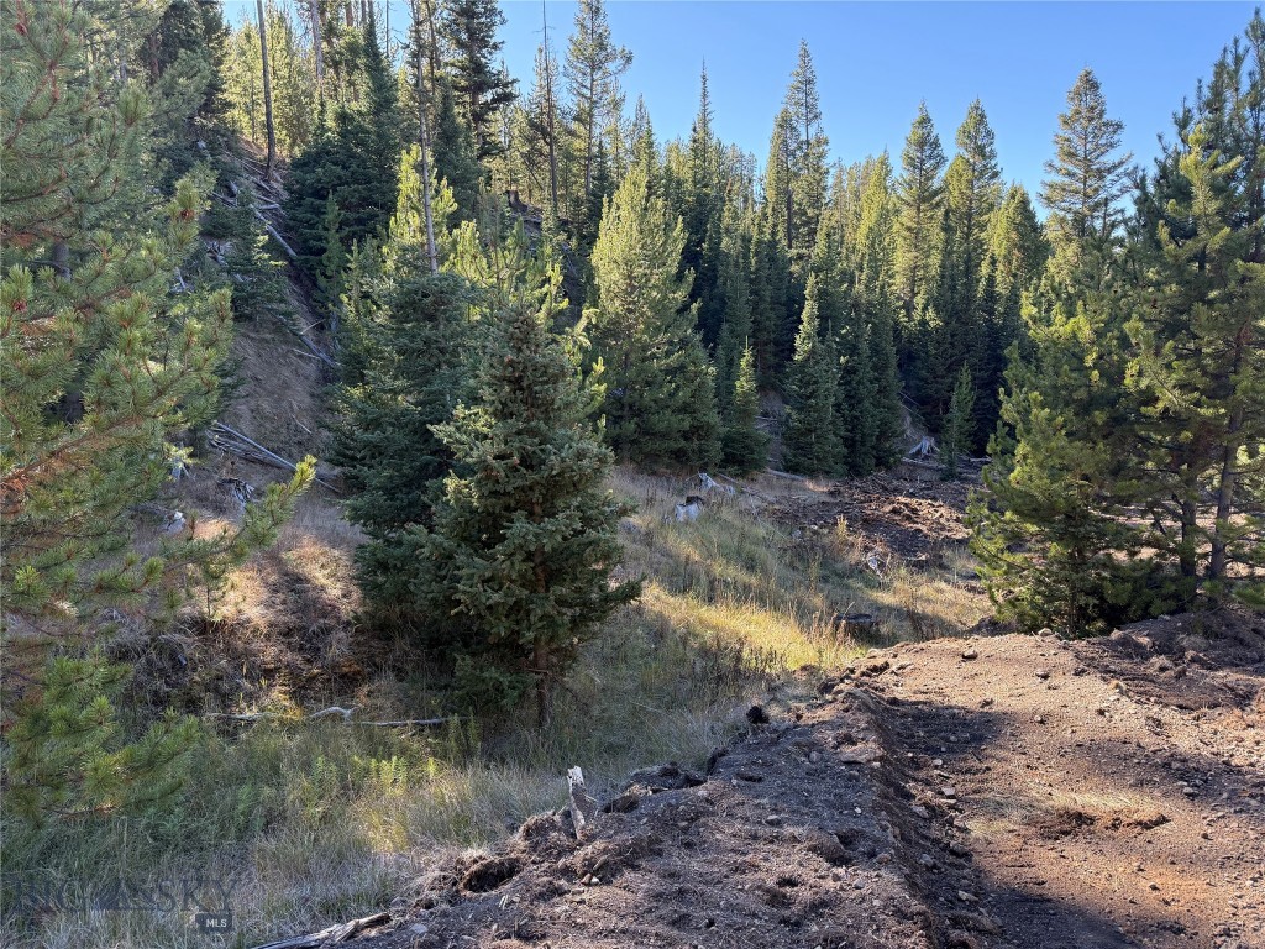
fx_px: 877
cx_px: 632
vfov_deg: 56.8
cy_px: 474
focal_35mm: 24
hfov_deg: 71.6
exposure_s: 1/381
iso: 100
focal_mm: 6.76
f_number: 1.78
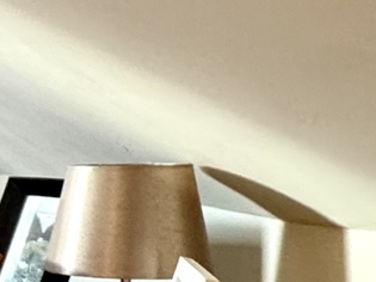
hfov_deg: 14.1
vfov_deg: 16.0
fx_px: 988
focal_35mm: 91
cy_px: 247
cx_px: -542
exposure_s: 1/50
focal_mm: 2.22
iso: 250
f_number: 2.2
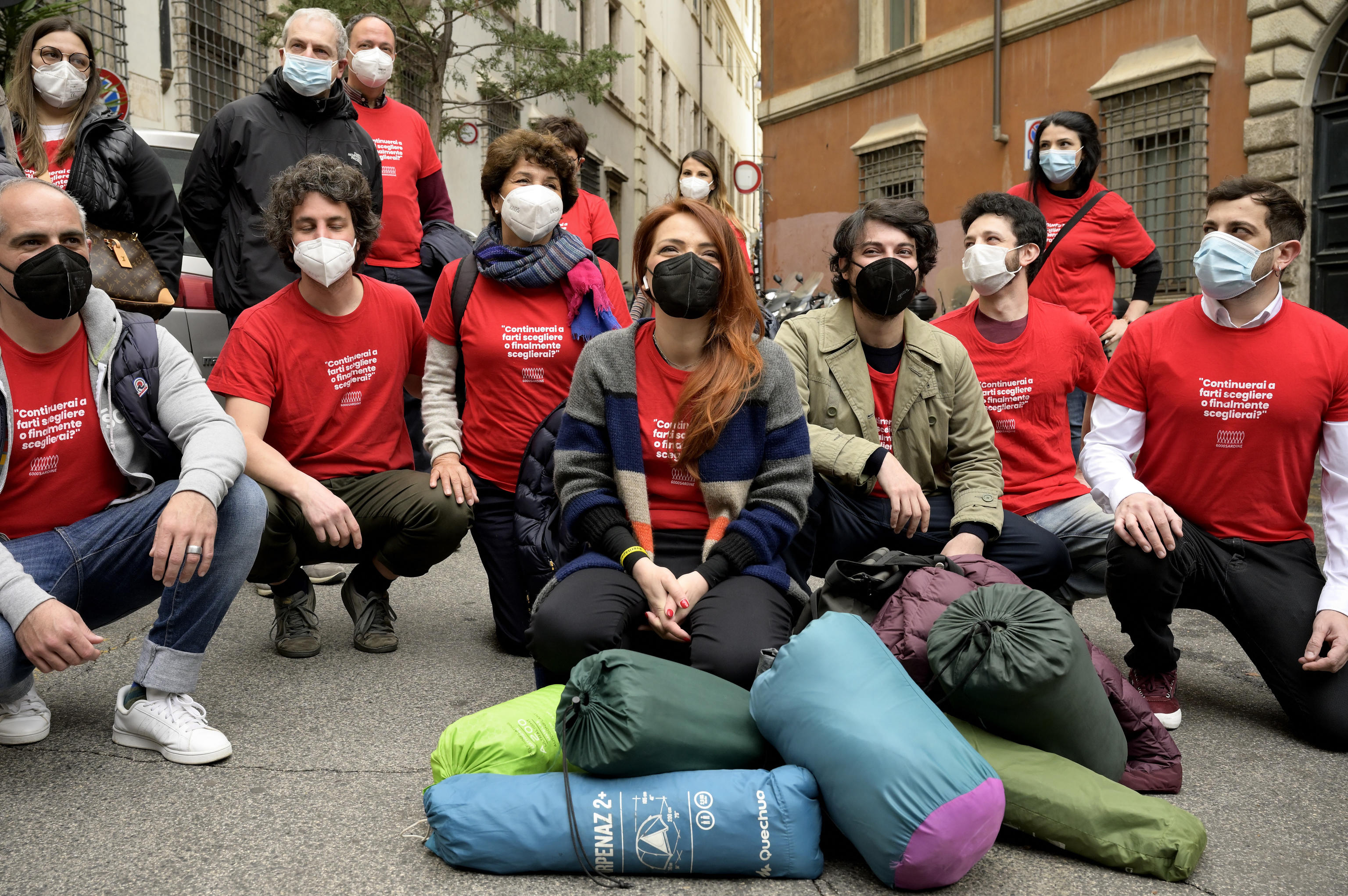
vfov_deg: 35.9
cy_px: 448
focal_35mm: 37
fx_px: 1385
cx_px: 674
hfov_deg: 51.9
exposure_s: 1/500
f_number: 7.1
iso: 2000
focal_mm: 37
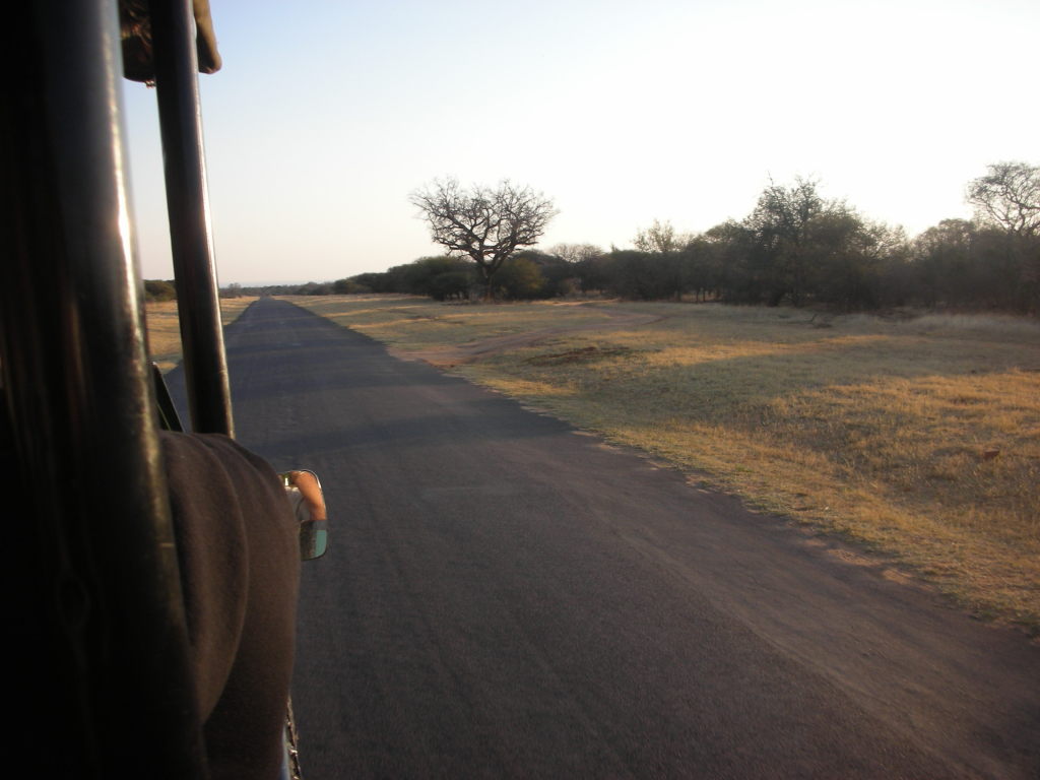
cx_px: 520
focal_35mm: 35
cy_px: 390
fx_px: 1052
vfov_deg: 40.7
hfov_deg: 52.6
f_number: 3
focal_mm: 5.8
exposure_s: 1/234
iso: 50
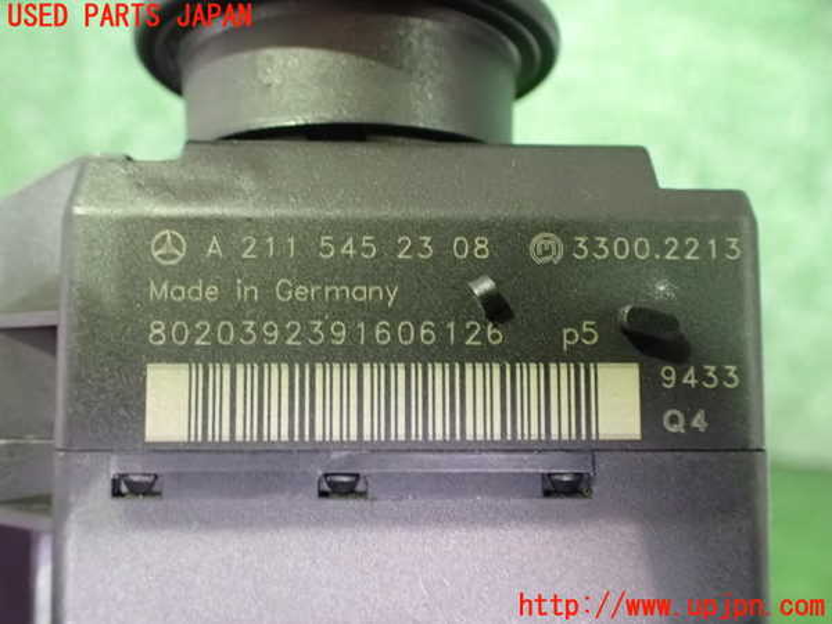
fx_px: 721
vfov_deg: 46.8
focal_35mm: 30
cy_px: 312
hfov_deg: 60.0
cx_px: 416
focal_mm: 5.4
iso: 1600
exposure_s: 1/15
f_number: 2.3
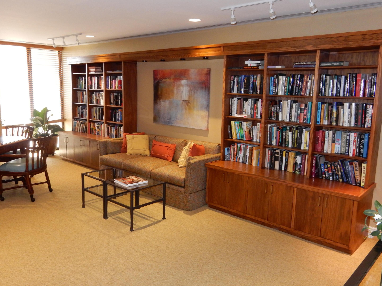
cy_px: 143
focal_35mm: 30
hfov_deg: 60.0
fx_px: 331
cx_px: 191
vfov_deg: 46.8
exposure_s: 1/30
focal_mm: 5.4
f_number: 4
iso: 320
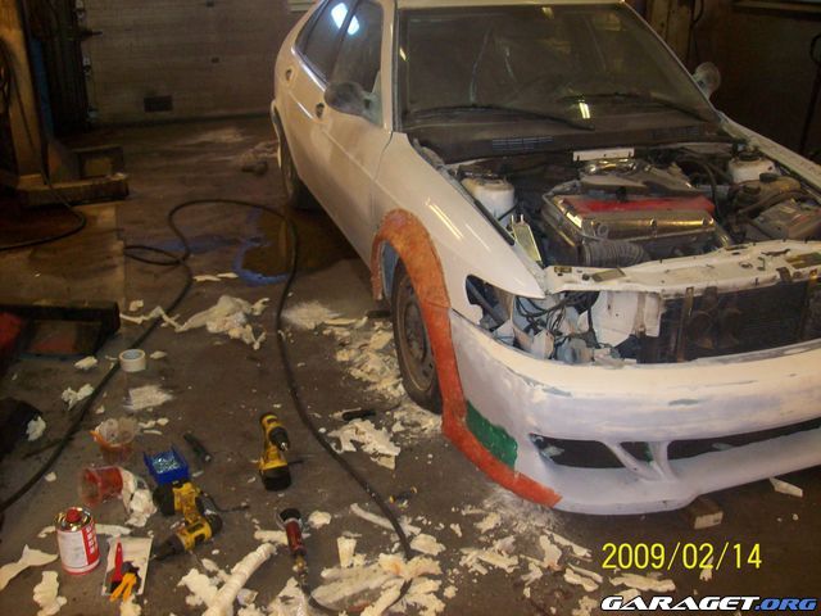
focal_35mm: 36
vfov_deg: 39.7
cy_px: 308
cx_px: 410
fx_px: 854
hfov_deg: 51.4
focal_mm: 6
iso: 200
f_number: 2.7
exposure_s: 1/64
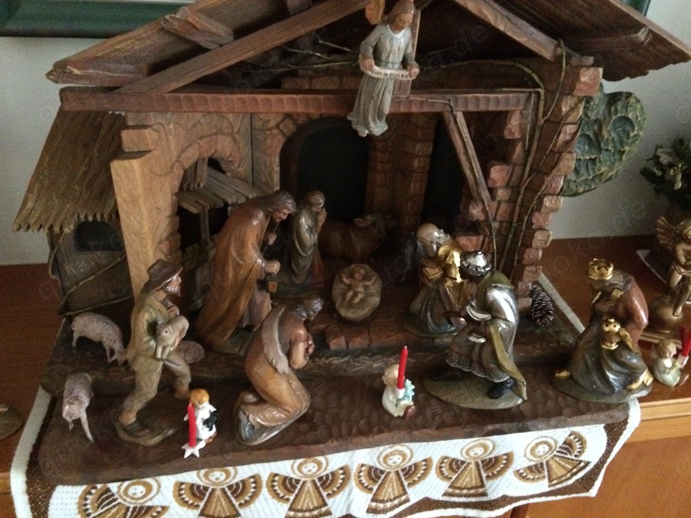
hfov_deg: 61.7
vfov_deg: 48.2
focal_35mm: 29
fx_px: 579
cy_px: 259
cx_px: 346
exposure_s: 1/17
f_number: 2.2
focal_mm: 4.15
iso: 800
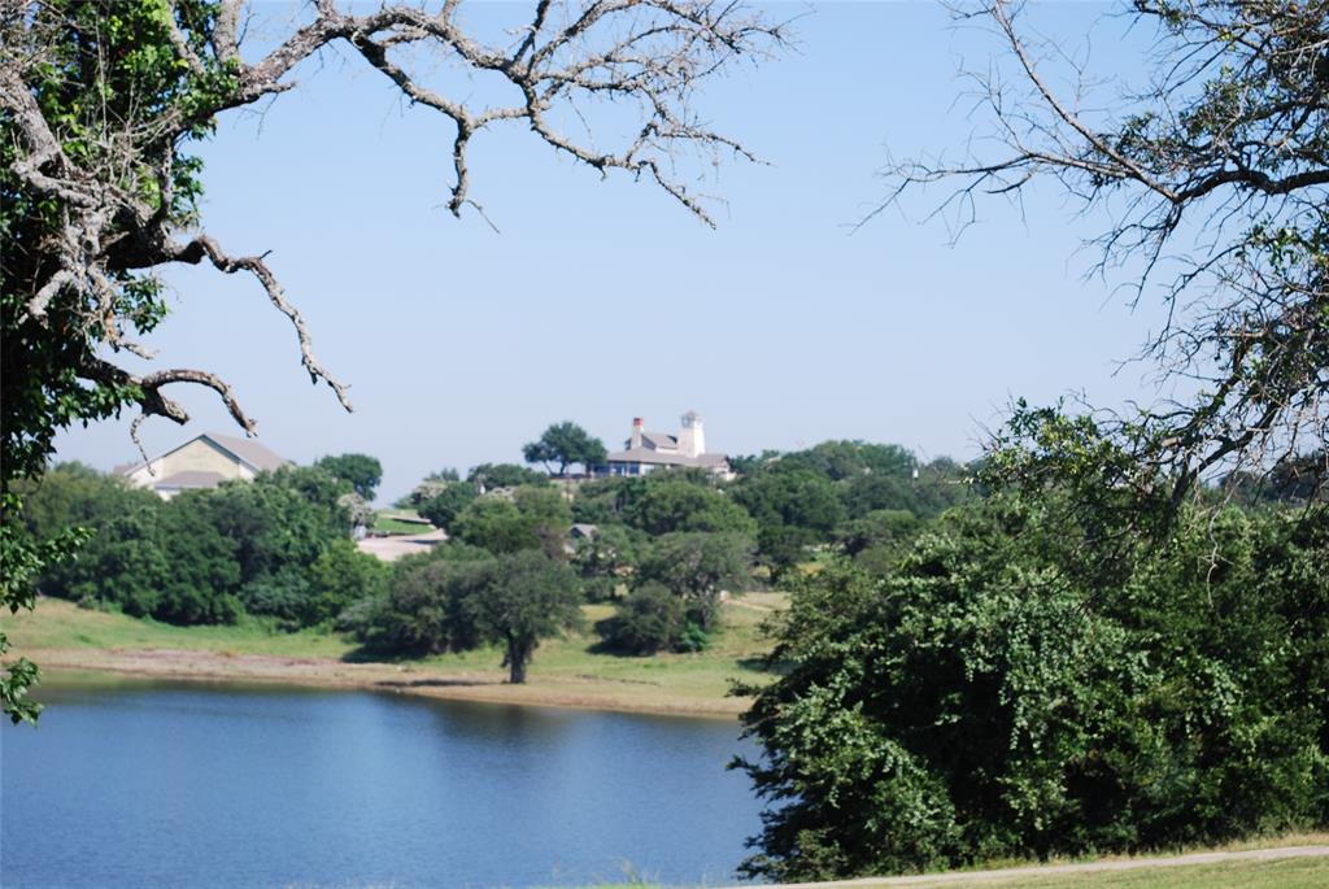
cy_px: 444
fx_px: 3049
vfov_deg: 16.6
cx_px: 664
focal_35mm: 82
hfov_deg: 24.6
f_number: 7.1
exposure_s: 1/200
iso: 100
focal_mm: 55
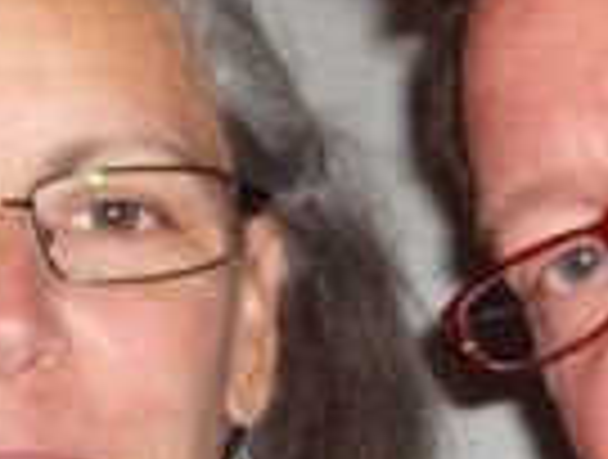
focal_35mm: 144
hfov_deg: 13.6
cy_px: 353
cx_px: 117
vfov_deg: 10.3
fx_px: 2536
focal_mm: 8
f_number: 2.8
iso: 100
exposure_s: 1/60
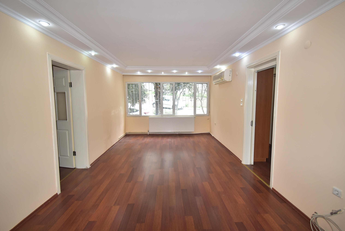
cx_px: 172
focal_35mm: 15
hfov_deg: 100.3
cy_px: 116
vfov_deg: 77.4
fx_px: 144
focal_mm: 10
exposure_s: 1/60
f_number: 4.5
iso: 280
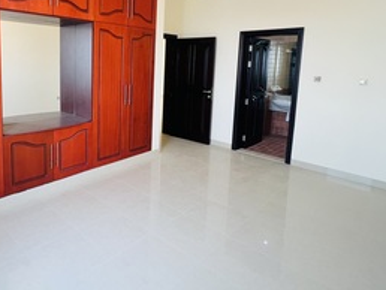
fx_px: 257
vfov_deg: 57.4
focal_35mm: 23
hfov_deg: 71.0
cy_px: 92
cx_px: 119
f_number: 1.8
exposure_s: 1/50
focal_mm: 1.57
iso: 160
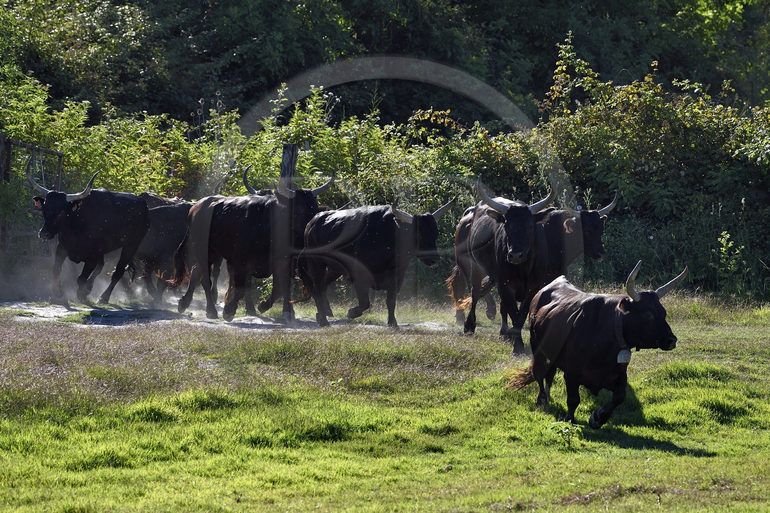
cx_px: 385
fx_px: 4277
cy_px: 256
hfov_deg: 10.3
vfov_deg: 6.9
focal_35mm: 200
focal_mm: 200
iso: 400
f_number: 7.1
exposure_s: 1/1000
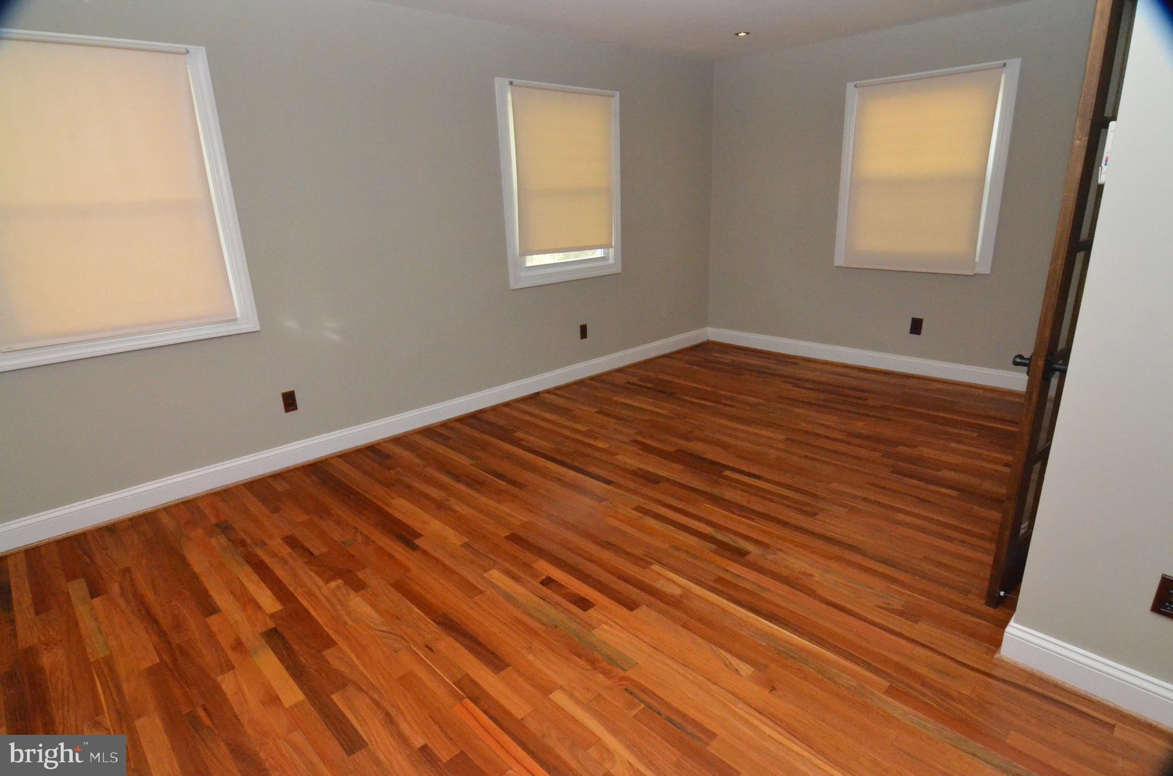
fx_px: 585
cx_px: 586
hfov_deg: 90.1
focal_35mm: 18
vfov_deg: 67.1
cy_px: 388
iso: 6400
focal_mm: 12
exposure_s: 1/60
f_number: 11
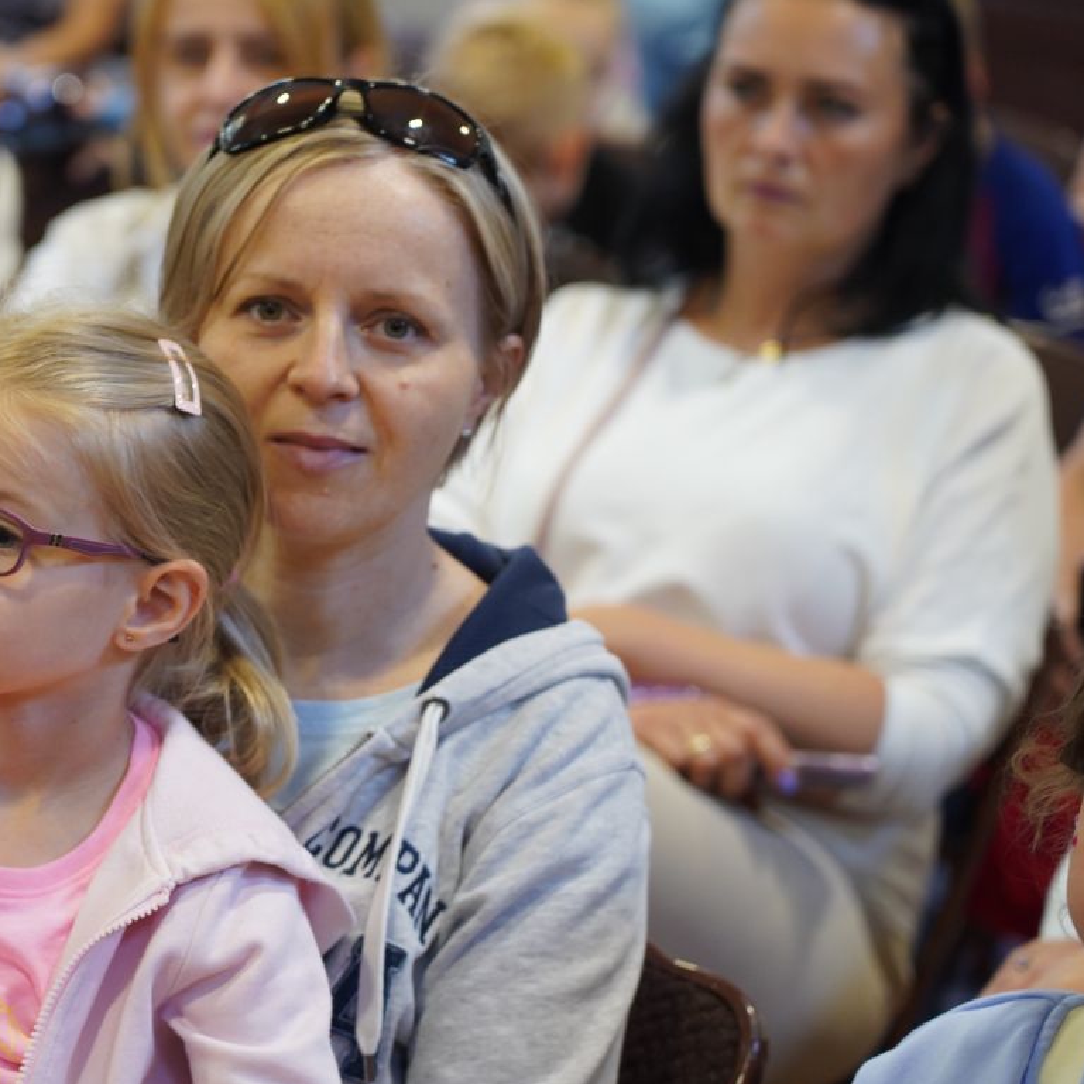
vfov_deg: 11.6
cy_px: 493
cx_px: 183
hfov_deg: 11.5
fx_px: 5350
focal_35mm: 151
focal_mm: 105
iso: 1250
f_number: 4
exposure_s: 1/125
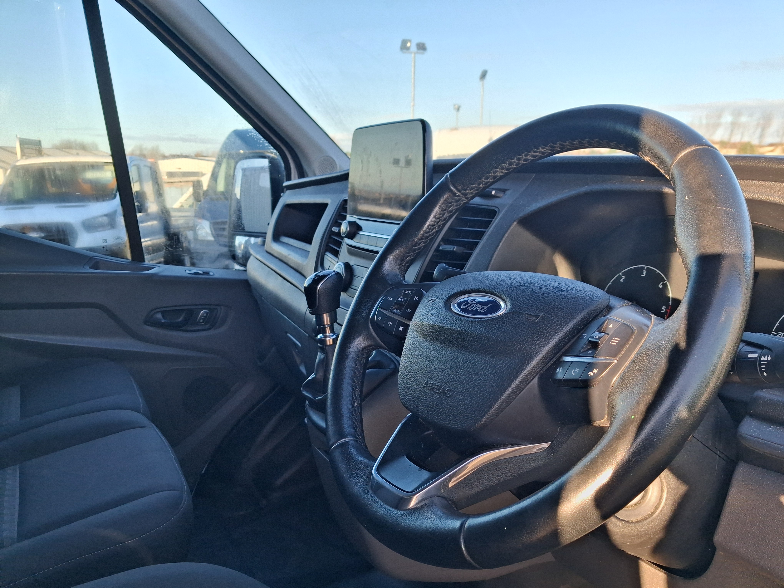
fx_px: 612
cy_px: 294
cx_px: 392
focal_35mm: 27
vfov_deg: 51.4
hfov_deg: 65.3
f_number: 1.8
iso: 32
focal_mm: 4
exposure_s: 1/100
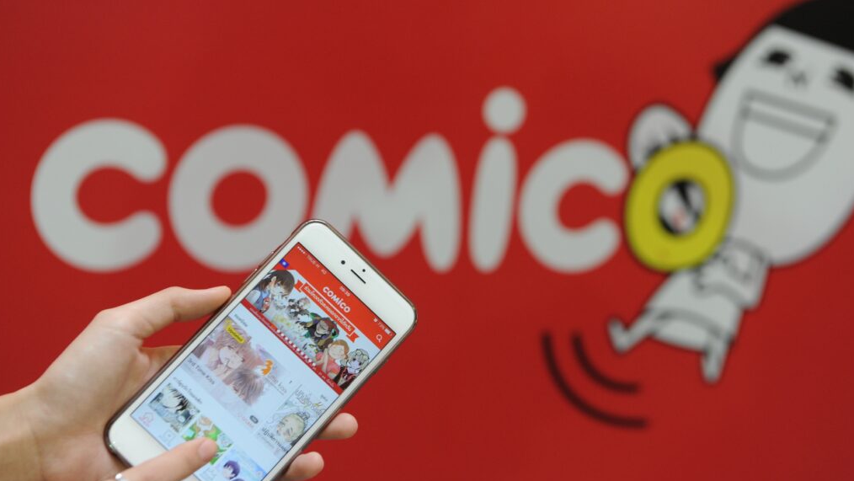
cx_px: 425
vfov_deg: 16.3
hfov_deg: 28.6
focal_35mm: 74
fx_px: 1676
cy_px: 259
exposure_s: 1/80
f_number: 4
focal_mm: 70
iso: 1600
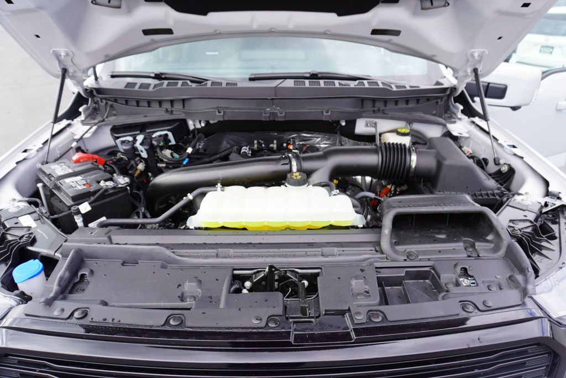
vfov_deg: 53.2
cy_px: 189
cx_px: 283
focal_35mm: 24
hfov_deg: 73.7
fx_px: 378
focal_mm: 16
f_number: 4.5
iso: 100
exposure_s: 1/80
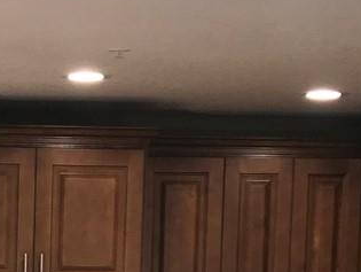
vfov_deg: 10.0
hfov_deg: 13.7
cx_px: 8
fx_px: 1483
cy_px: 442
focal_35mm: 142
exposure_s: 1/34
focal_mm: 3.99
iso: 20
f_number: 1.8
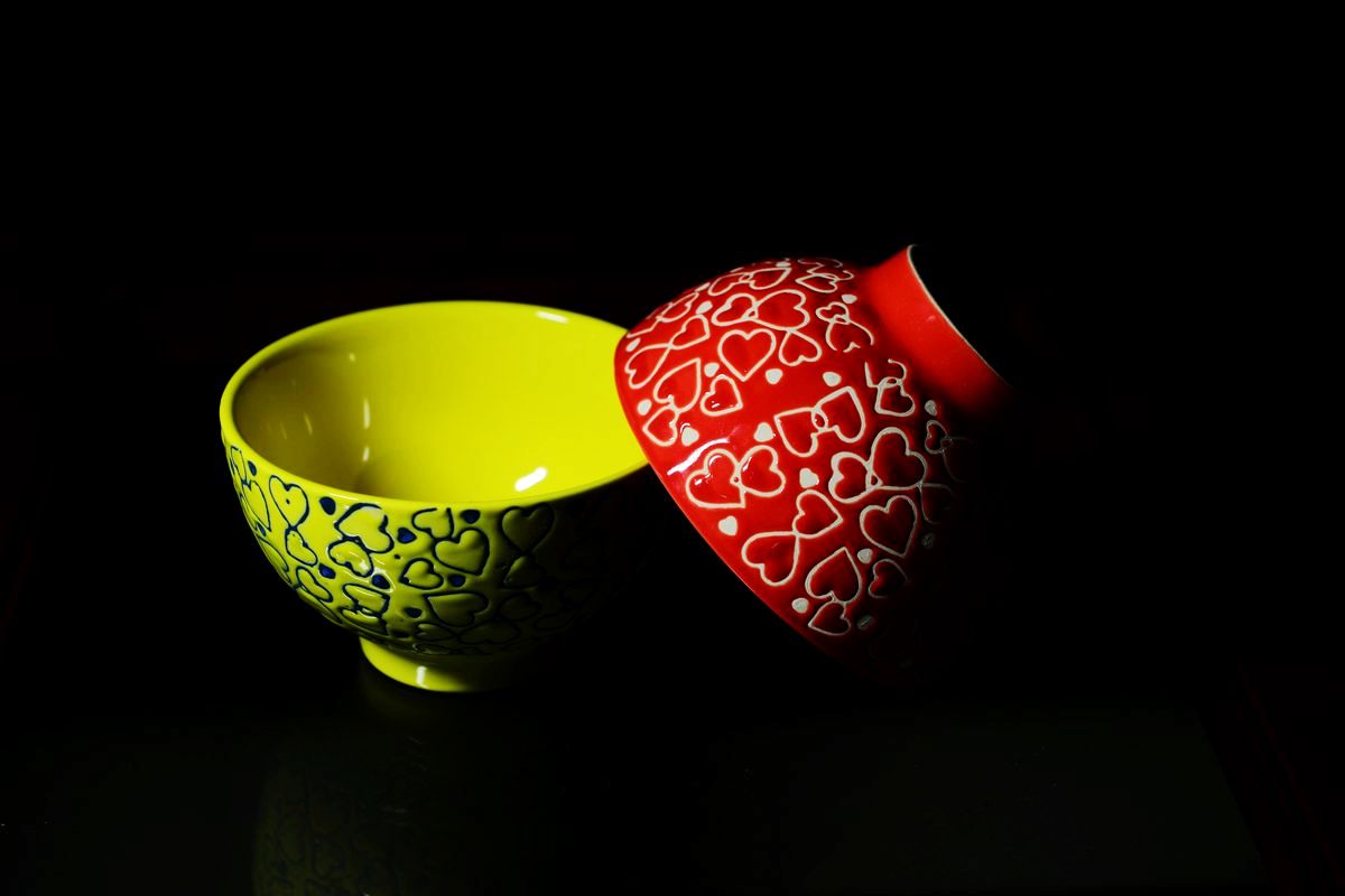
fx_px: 2615
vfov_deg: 19.5
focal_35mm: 70
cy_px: 448
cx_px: 672
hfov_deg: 28.8
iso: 500
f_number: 5
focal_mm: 70
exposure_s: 1/30
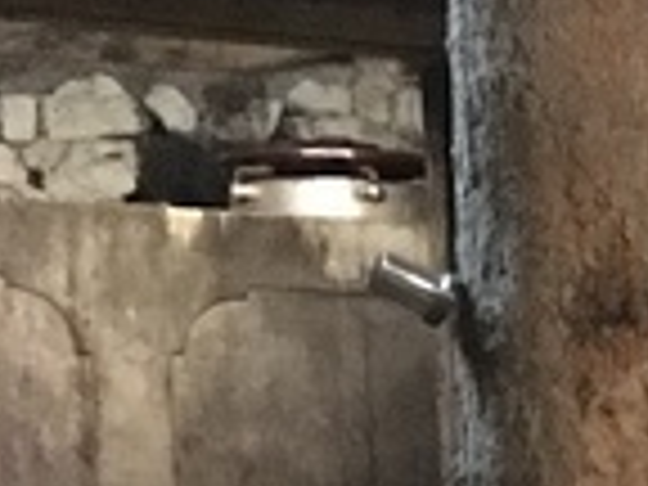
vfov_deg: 7.0
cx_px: 2196
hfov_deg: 7.8
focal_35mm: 206
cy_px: 882
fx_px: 3856
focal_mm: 4.15
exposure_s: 1/17
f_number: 2.2
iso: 250
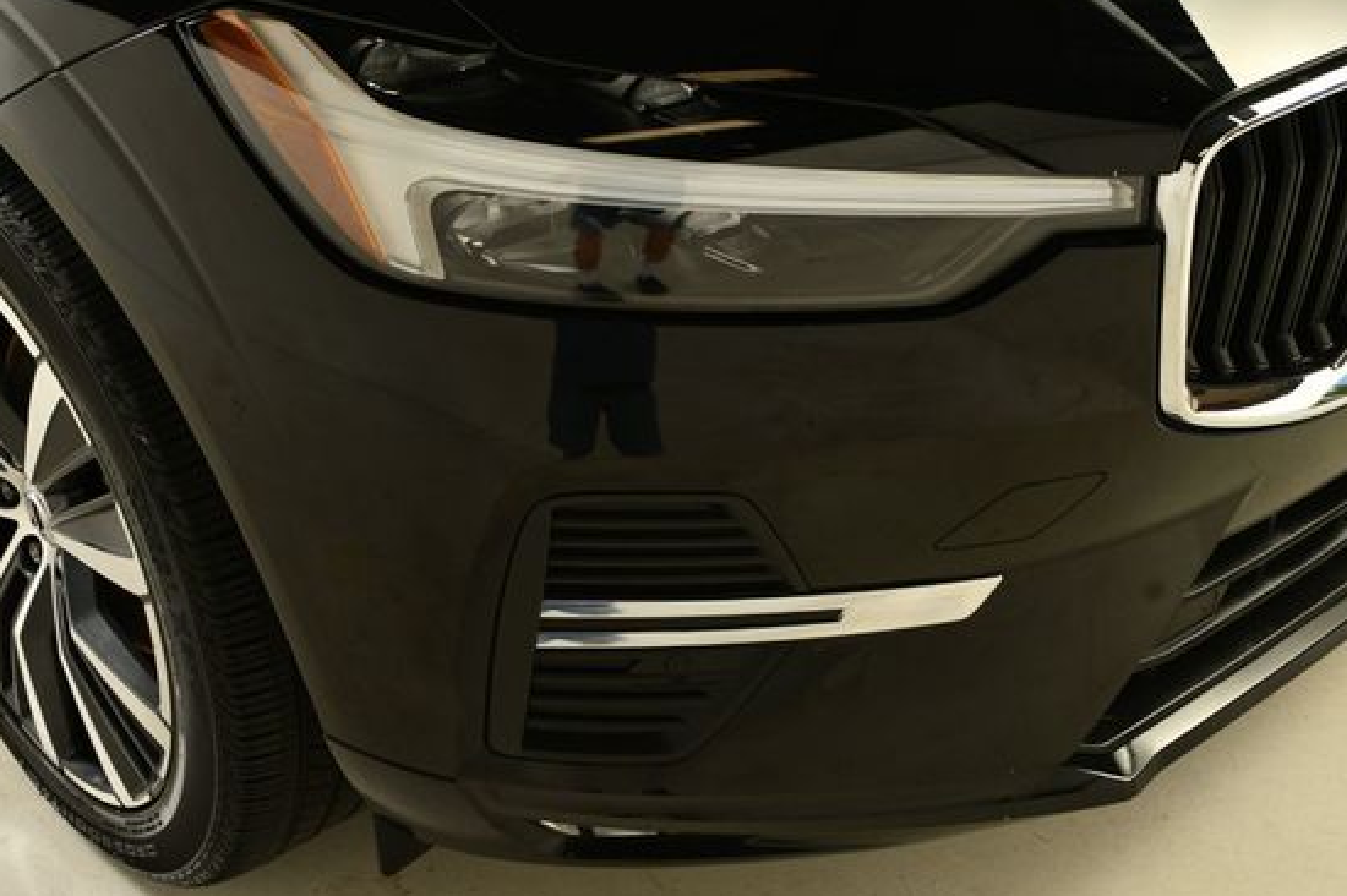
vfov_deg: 27.0
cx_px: 700
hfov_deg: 39.6
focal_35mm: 50
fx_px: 1870
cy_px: 414
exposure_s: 1/160
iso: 100
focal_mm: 29
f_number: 9
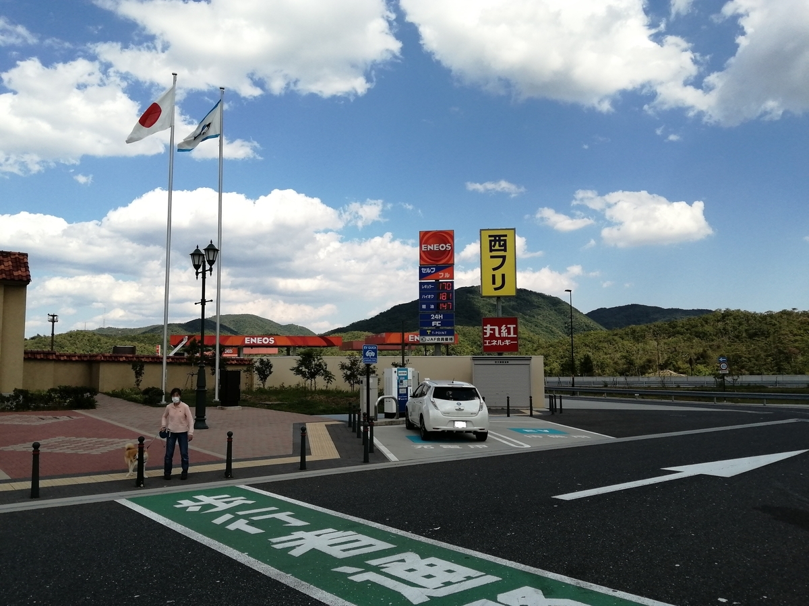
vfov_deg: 53.1
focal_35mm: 26
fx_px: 608
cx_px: 404
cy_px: 303
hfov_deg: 67.3
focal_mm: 3.46
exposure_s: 1/1595
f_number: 1.8
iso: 50
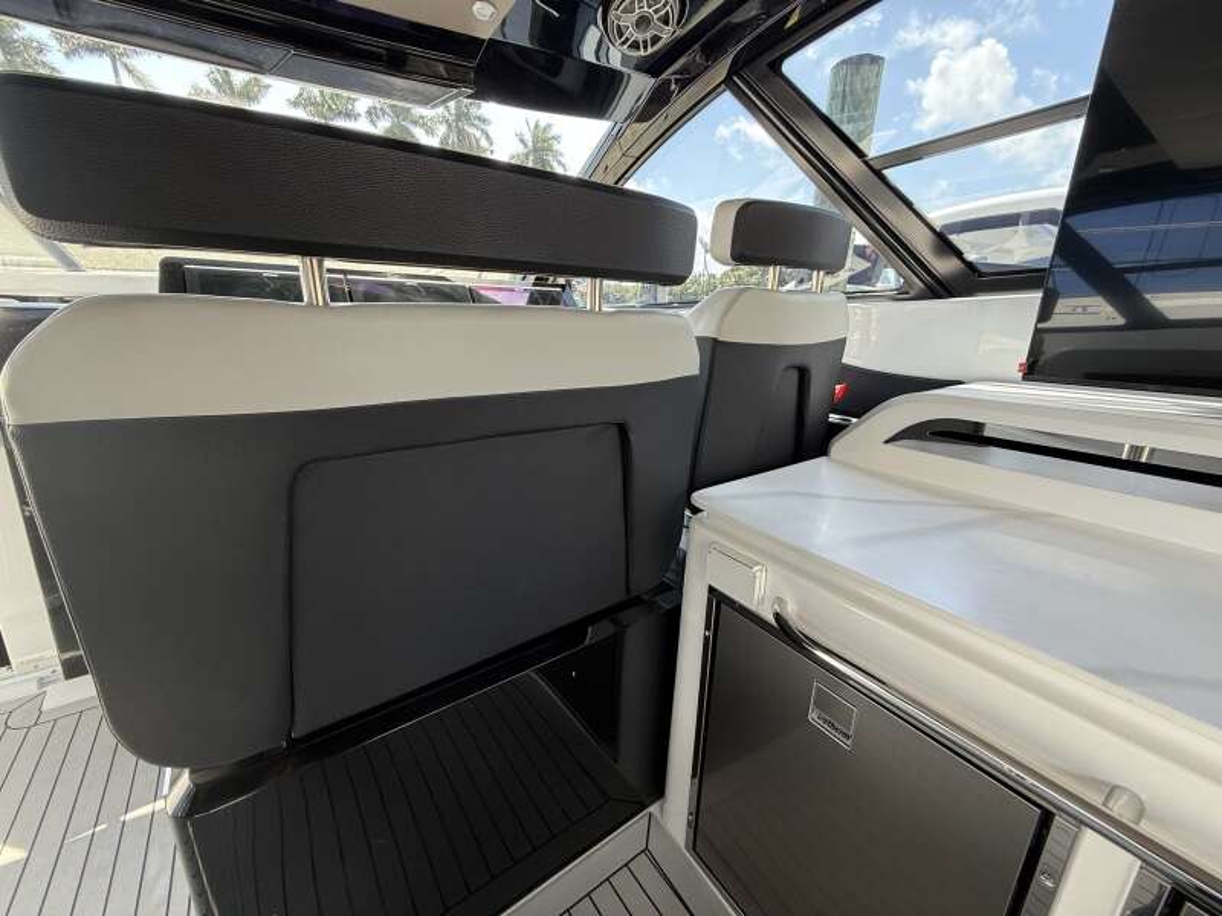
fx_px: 494
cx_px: 611
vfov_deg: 85.7
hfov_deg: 102.1
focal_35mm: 14
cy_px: 458
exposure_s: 1/114
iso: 50
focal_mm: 2.22
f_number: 2.2
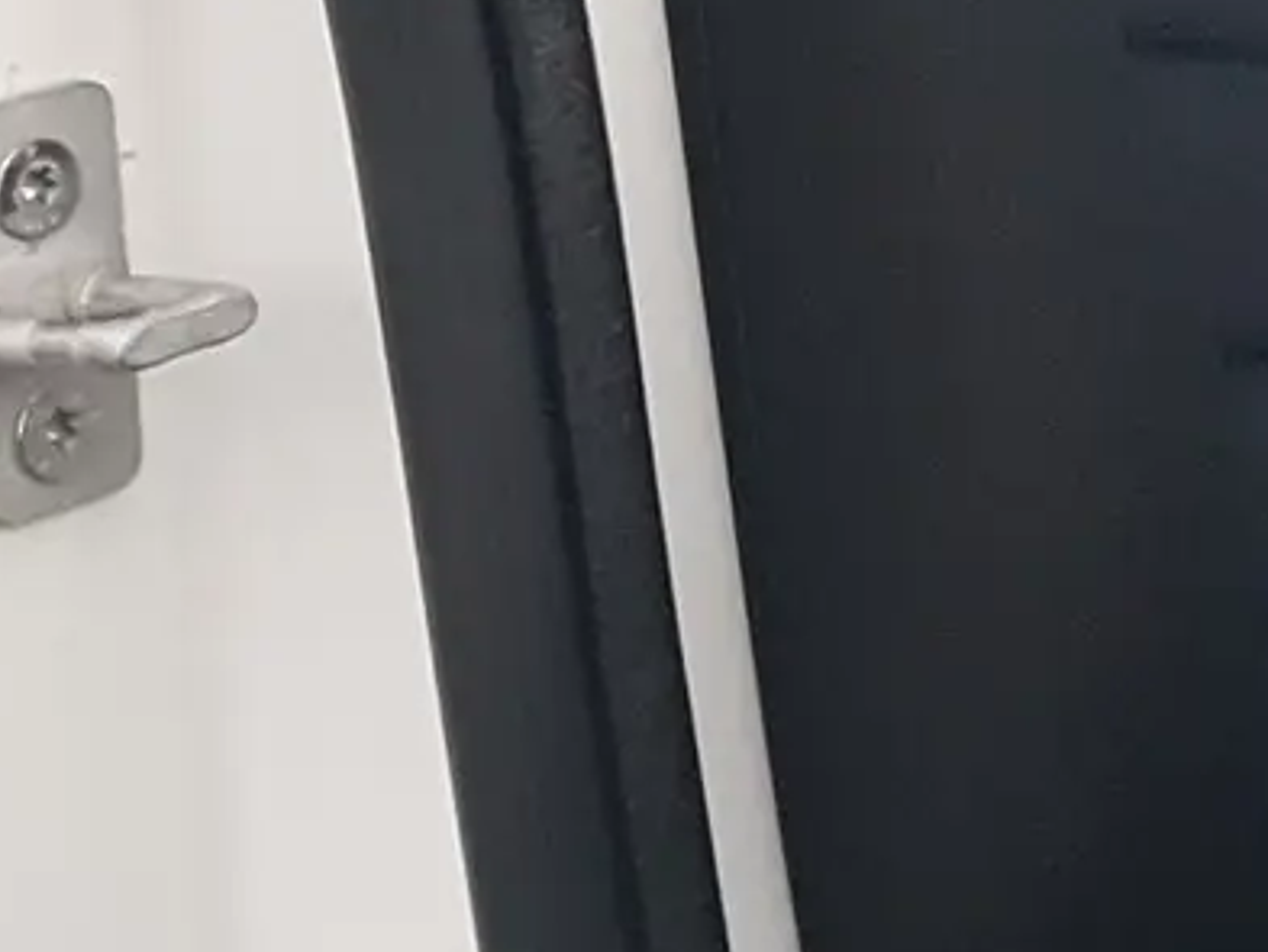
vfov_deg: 9.0
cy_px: -487
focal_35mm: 160
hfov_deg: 9.6
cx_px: 3760
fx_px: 5863
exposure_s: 1/100
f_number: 1.7
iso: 250
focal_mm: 4.2
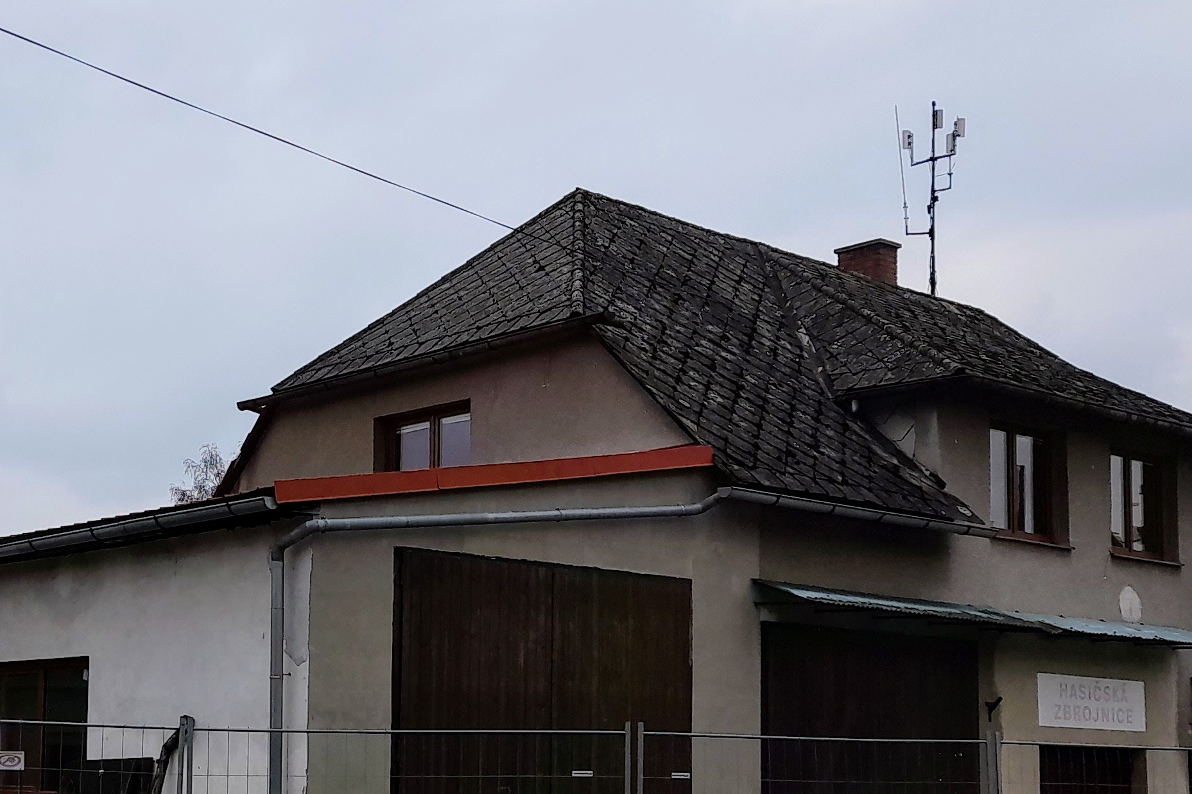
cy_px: 627
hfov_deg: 35.1
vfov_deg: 23.8
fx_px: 1854
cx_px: 341
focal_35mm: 56
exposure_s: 1/435
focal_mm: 4.6
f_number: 2
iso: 20
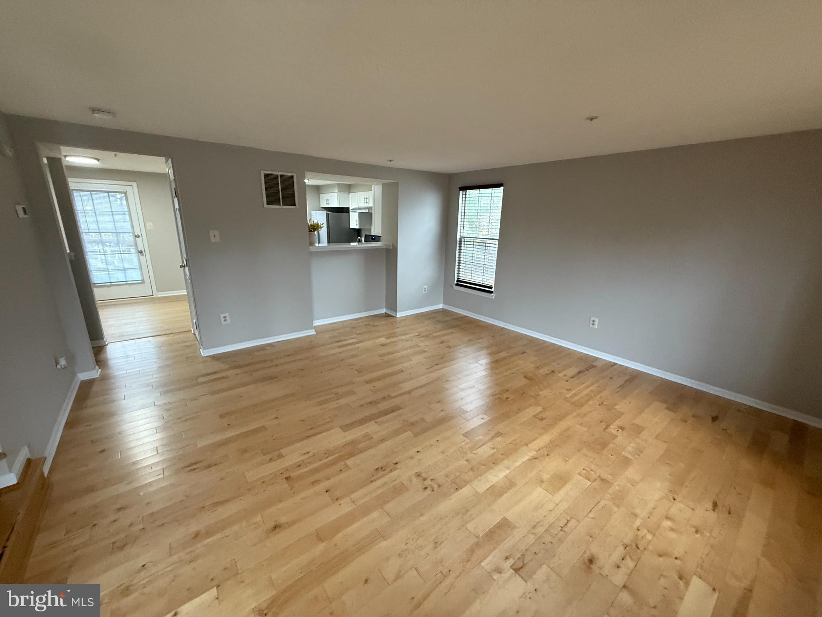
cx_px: 411
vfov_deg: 85.7
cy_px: 308
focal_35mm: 14
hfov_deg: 102.1
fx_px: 332
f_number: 2.2
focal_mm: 2.22
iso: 320
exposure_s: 1/63
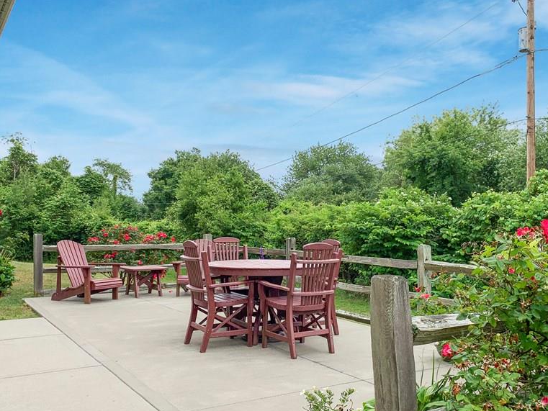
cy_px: 218
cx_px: 287
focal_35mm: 35
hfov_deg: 52.6
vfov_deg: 40.7
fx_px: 554
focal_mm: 4.25
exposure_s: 1/1500
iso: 25
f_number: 1.8
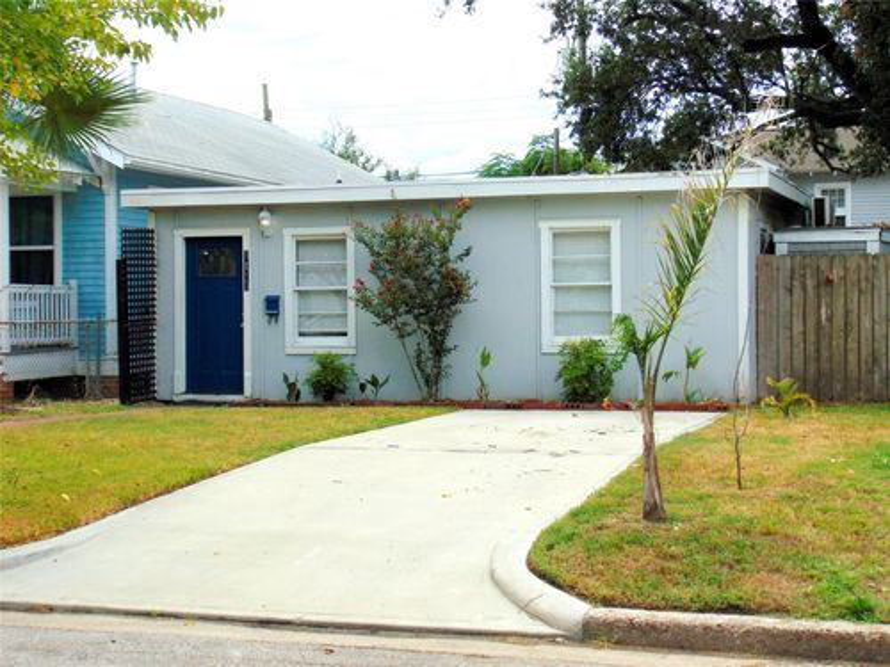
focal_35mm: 60
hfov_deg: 32.2
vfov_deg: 24.4
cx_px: 445
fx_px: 1543
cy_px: 334
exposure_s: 1/200
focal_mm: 10.8
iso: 80
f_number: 9.3
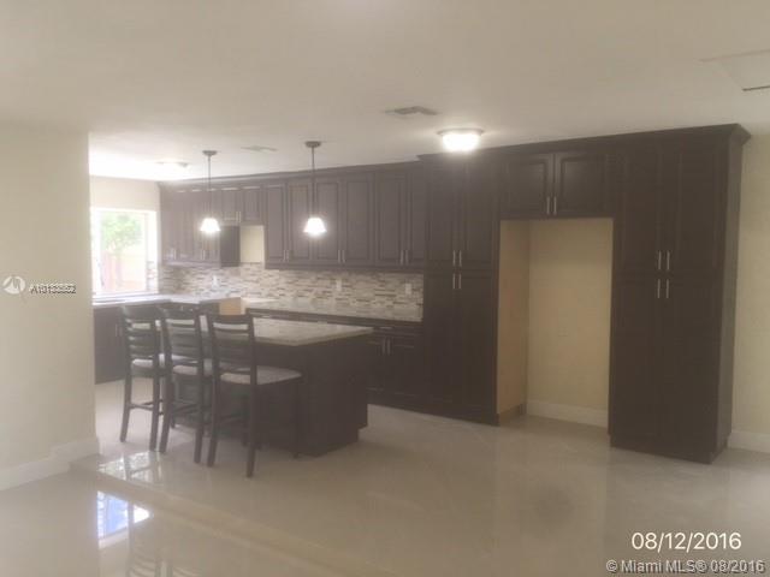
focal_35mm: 29
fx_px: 645
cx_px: 385
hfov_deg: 61.7
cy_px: 288
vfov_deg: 48.2
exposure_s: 1/60
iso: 25
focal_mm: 4.15
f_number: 2.2
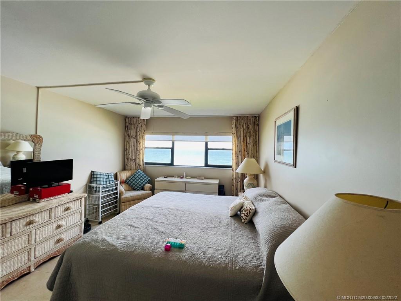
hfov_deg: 106.2
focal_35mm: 13
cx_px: 200
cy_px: 150
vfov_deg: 89.9
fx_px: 151
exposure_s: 1/122
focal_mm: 1.57
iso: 50
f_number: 1.8
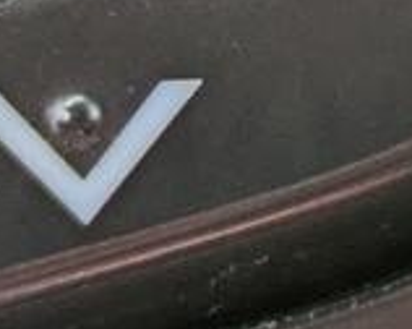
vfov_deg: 3.8
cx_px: 604
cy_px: -527
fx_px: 4908
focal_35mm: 403
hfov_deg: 4.8
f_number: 1.89
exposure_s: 1/120
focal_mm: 5.43
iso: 60
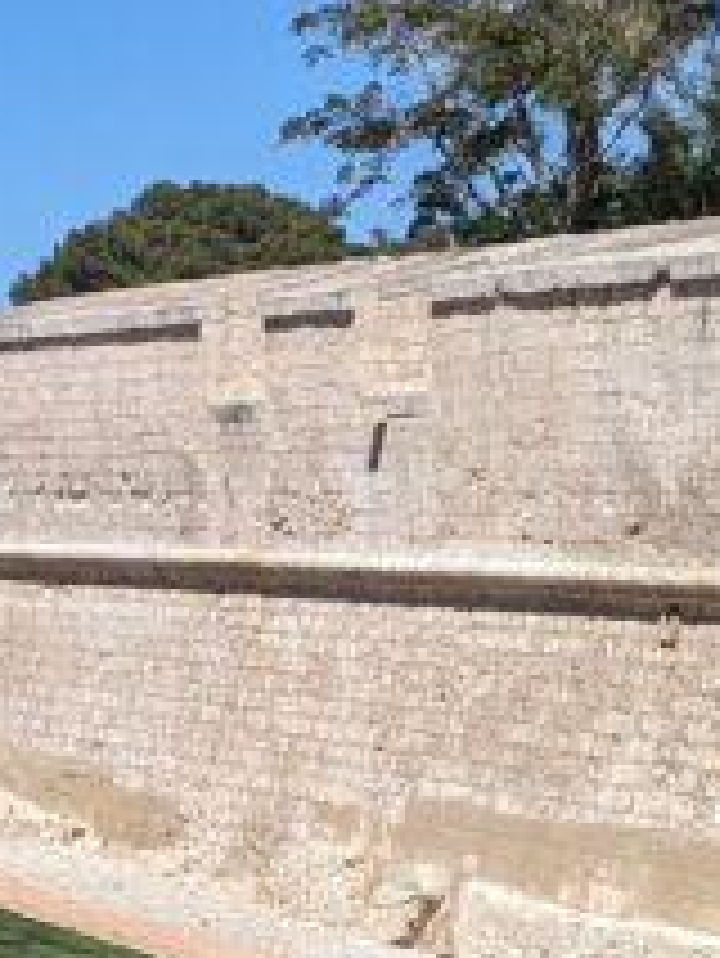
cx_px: -104
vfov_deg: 15.2
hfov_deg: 11.2
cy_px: 535
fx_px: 3602
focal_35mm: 130
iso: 62
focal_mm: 4.38
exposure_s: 1/4673
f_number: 1.73
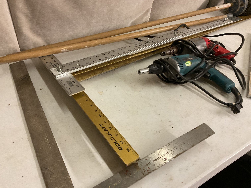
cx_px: 126
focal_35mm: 29
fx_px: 210
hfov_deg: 61.7
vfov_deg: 48.2
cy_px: 94
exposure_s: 1/60
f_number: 1.8
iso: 250
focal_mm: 3
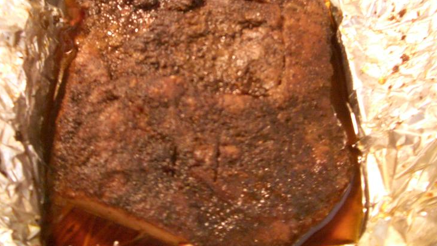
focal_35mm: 47
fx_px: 545
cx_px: 217
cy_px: 86
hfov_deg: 43.7
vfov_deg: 25.3
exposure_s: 1/25
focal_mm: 5.8
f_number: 2.6
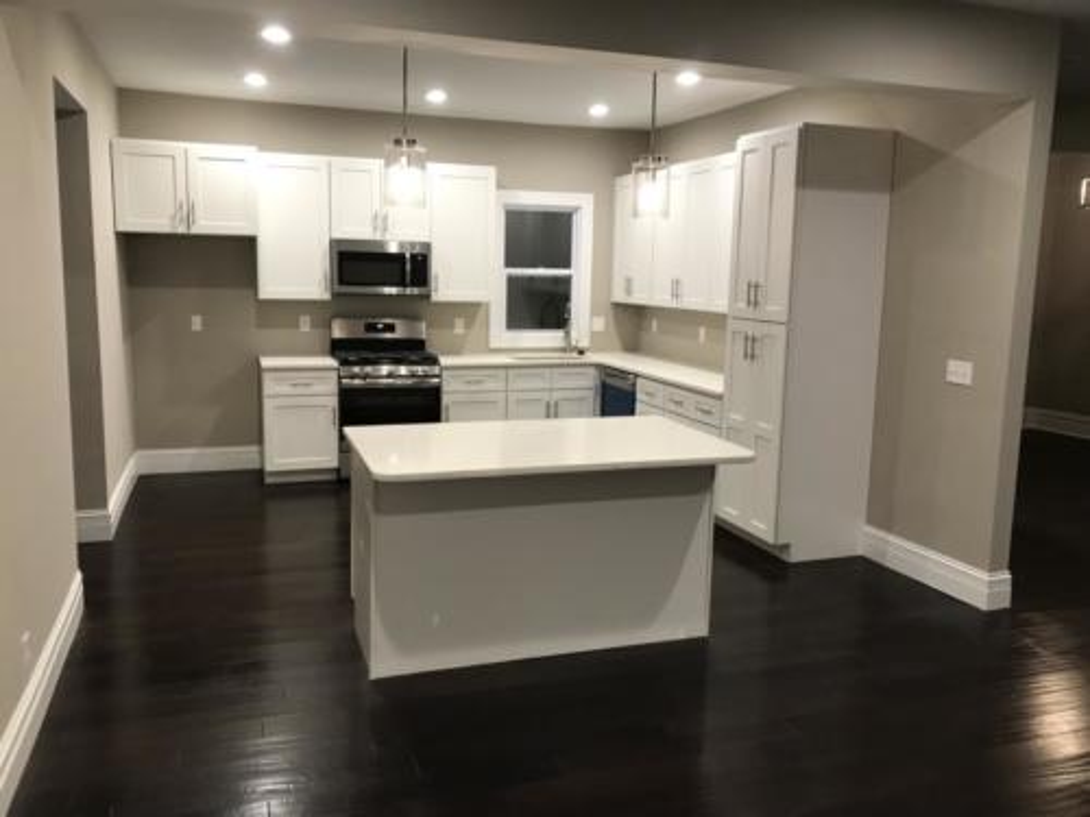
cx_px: 545
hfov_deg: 63.4
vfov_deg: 49.7
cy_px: 408
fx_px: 882
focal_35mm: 28
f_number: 1.8
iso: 32
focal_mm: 3.99
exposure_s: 1/24
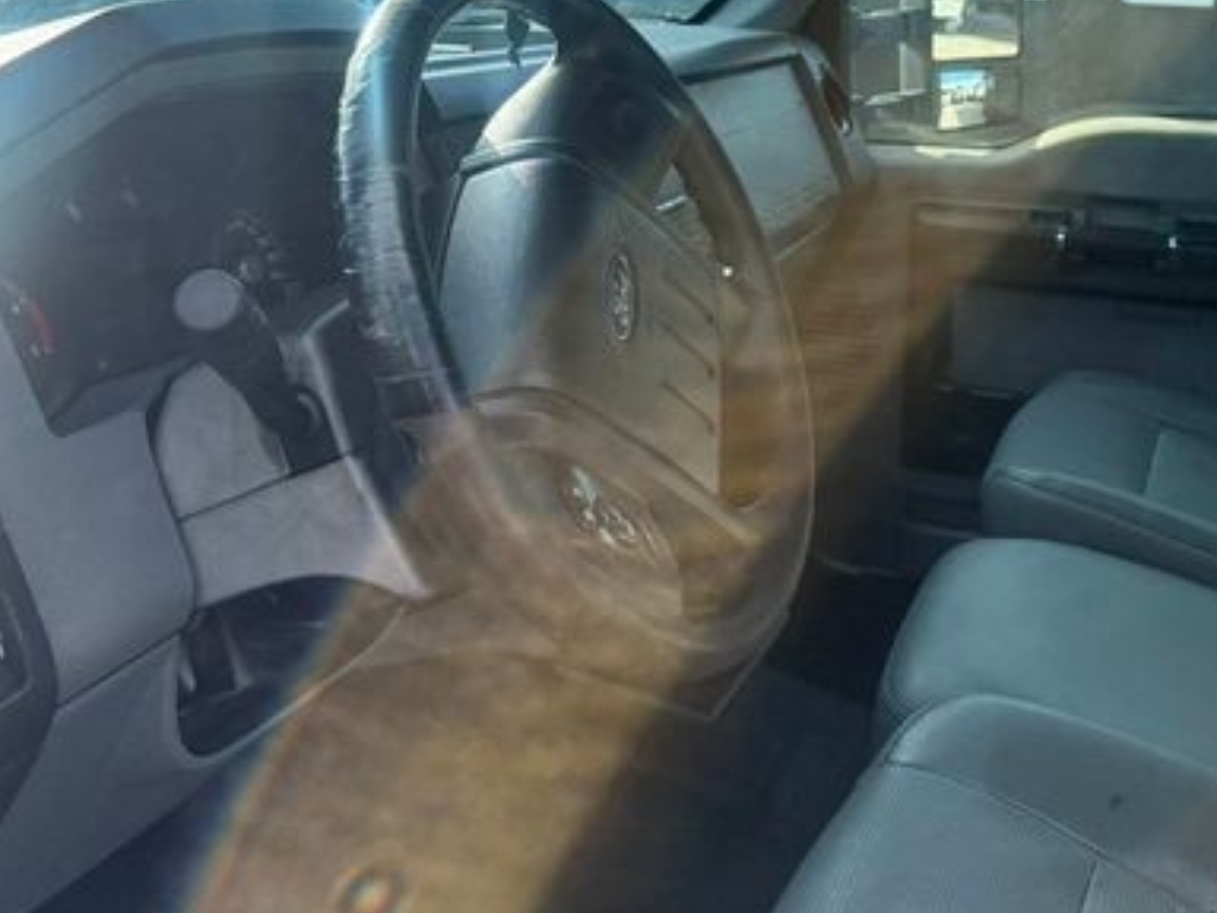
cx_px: 856
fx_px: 1406
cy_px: 159
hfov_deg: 45.7
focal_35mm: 40
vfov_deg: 34.6
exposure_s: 1/1727
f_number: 1.78
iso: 100
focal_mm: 6.76
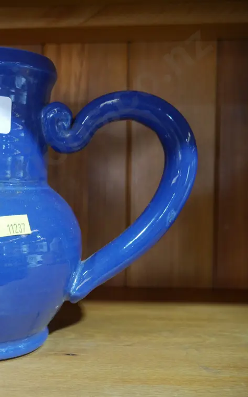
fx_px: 433
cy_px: 199
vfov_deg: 49.3
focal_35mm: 40
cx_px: -8
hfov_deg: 29.6
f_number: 3.5
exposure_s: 1/60
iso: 1000
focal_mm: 14
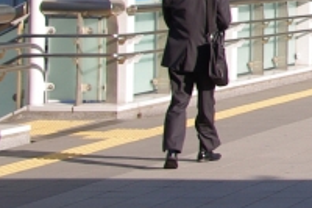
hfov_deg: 8.7
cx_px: 744
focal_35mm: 215
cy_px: -143
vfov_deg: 6.3
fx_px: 1862
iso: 100
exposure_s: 1/180
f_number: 6.7
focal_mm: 28
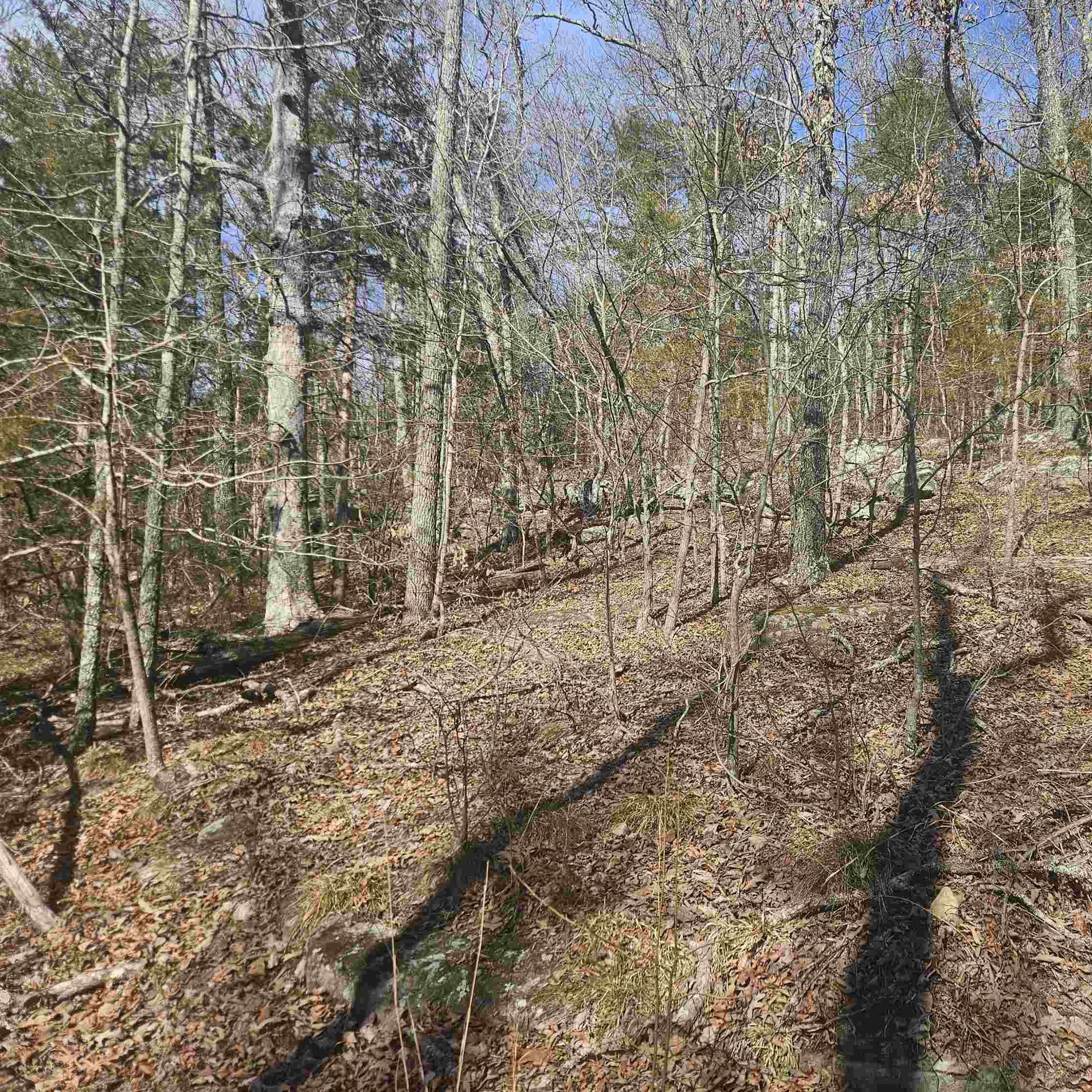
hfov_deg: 55.8
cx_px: 752
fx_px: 999
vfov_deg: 57.3
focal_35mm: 28
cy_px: 536
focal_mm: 5.4
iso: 40
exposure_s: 1/1358
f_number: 1.8
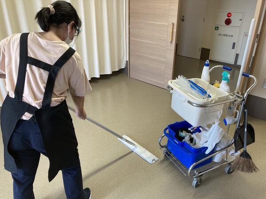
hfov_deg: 63.4
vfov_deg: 49.7
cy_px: 100
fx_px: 215
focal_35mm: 28
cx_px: 133
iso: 50
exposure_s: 1/50
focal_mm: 3.99
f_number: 1.8
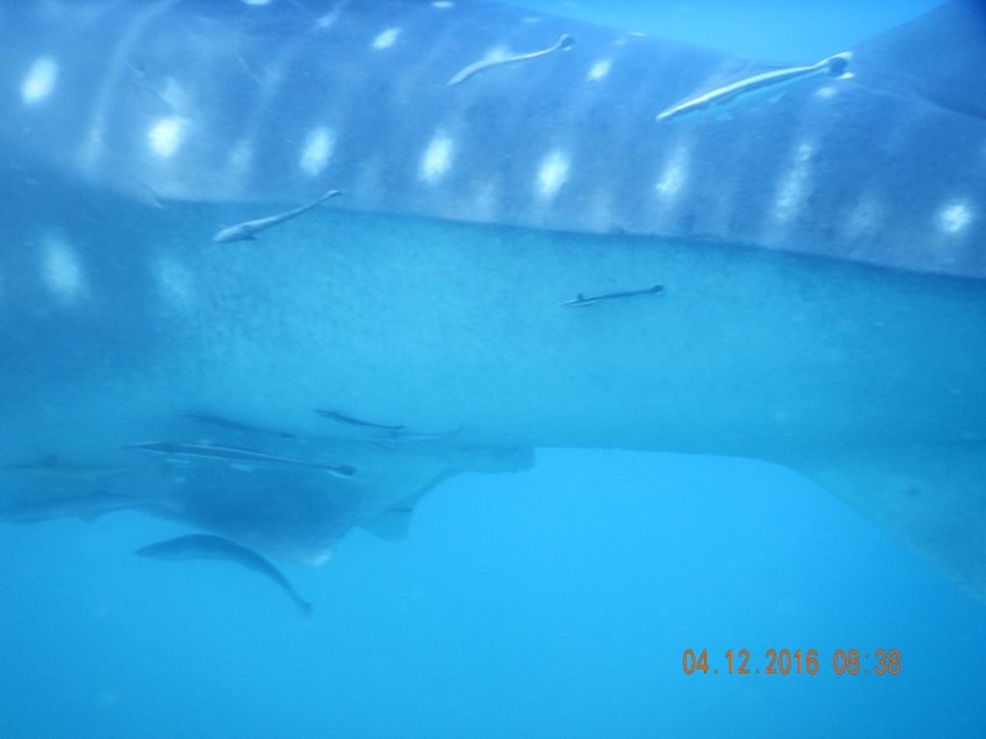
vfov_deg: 56.8
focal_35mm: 24
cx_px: 493
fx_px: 684
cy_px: 370
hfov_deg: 71.6
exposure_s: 1/200
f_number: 2.8
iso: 125
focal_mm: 4.3
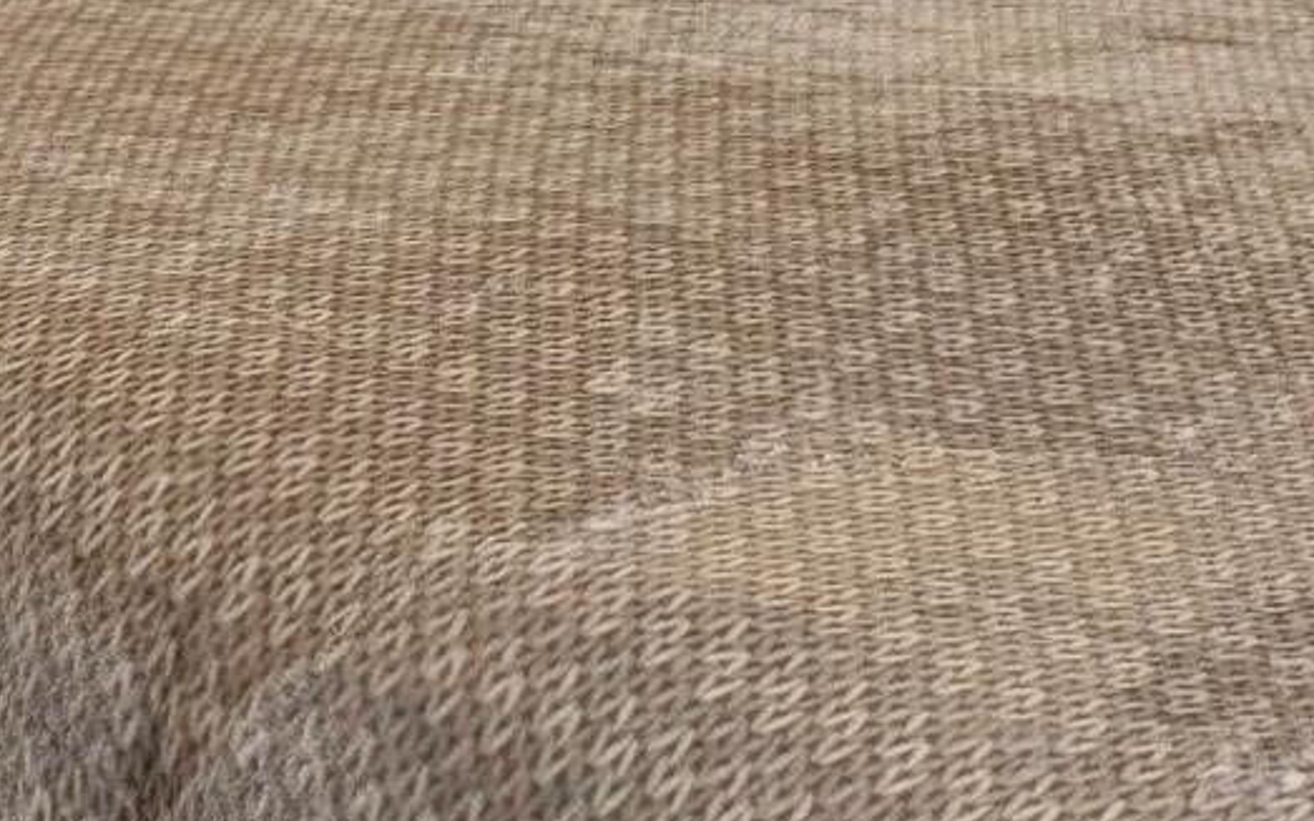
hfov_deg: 13.7
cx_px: -505
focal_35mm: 146
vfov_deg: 8.4
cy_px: -959
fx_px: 5229
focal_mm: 6.76
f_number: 1.78
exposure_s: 1/166
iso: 100
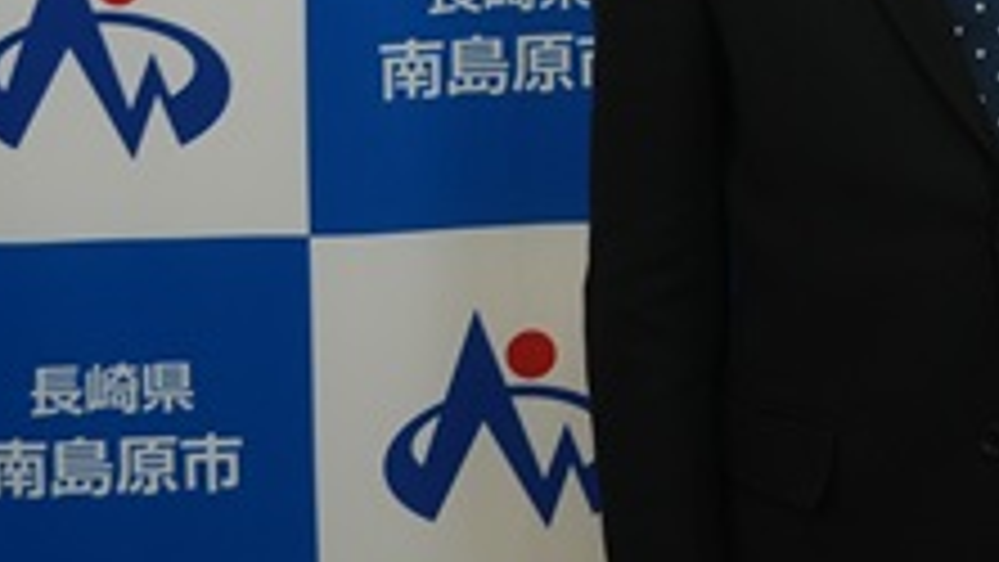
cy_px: -261
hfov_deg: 16.4
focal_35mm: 123
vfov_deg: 9.6
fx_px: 3246
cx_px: 1372
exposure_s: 1/160
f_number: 4.5
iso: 500
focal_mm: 27
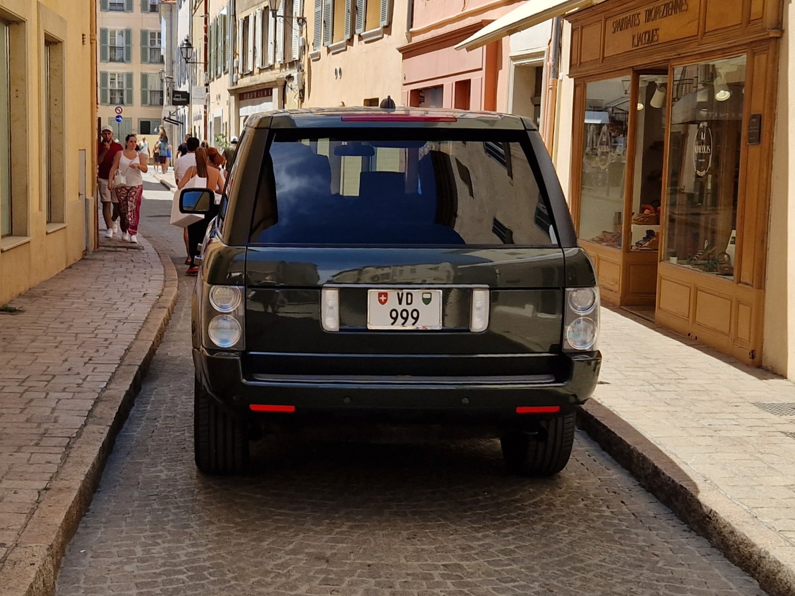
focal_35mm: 23
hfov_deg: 73.9
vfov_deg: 58.9
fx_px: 528
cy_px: 298
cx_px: 398
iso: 50
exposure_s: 1/1111
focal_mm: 5.4
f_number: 1.8
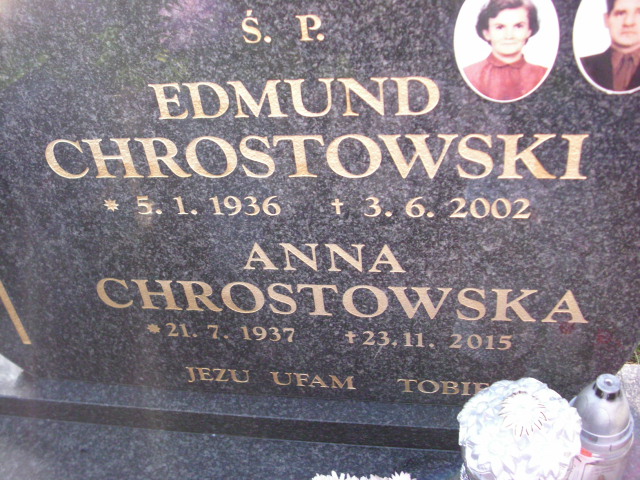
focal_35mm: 37
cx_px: 320
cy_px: 240
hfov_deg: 50.1
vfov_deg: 38.7
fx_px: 684
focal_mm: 6.2
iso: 400
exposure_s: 1/60
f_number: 2.8
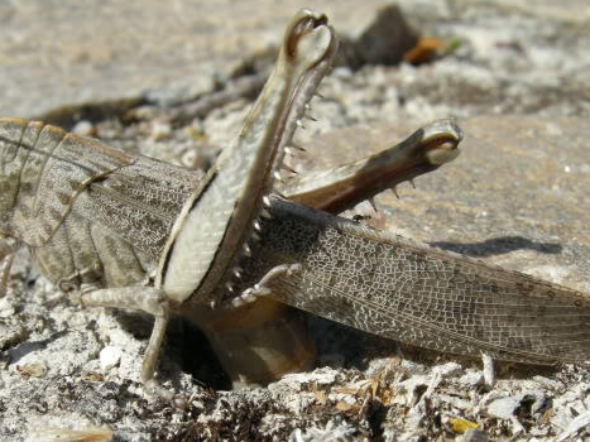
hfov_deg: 32.2
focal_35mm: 60
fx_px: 1022
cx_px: 274
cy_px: 345
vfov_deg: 24.1
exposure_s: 1/310
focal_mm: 7.5
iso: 64
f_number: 5.4
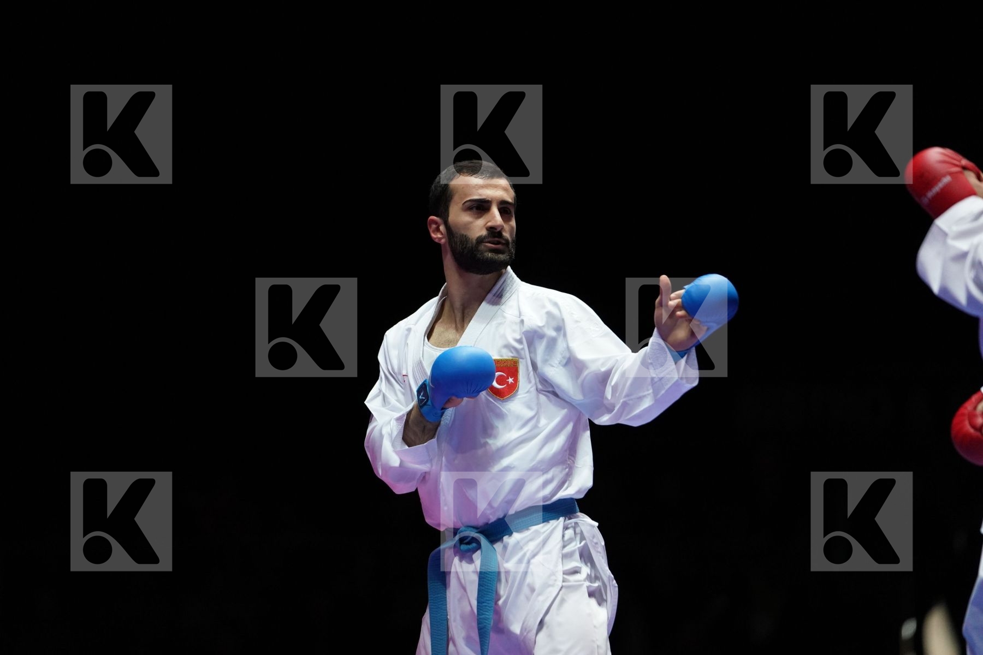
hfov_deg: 10.3
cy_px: 328
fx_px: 5461
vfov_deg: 6.9
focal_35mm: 200
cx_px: 492
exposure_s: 1/1000
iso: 4000
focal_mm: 200
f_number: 2.8
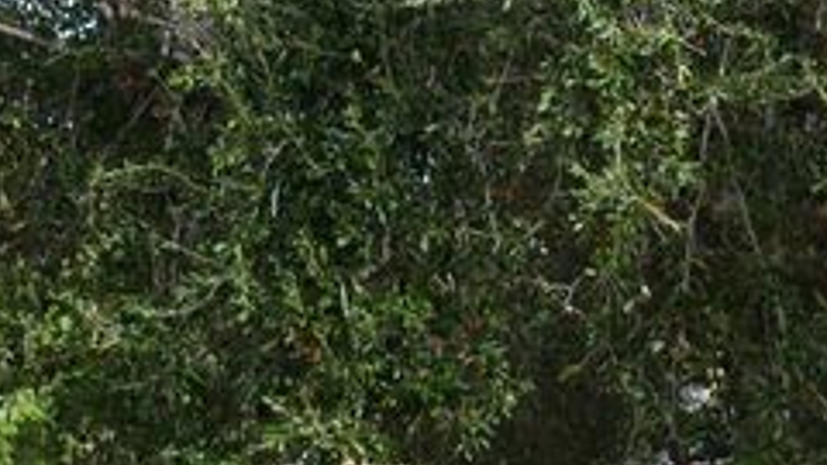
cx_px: 817
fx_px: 3925
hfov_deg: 11.9
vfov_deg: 6.7
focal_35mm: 179
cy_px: 551
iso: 200
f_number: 8
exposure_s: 1/250
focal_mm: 32
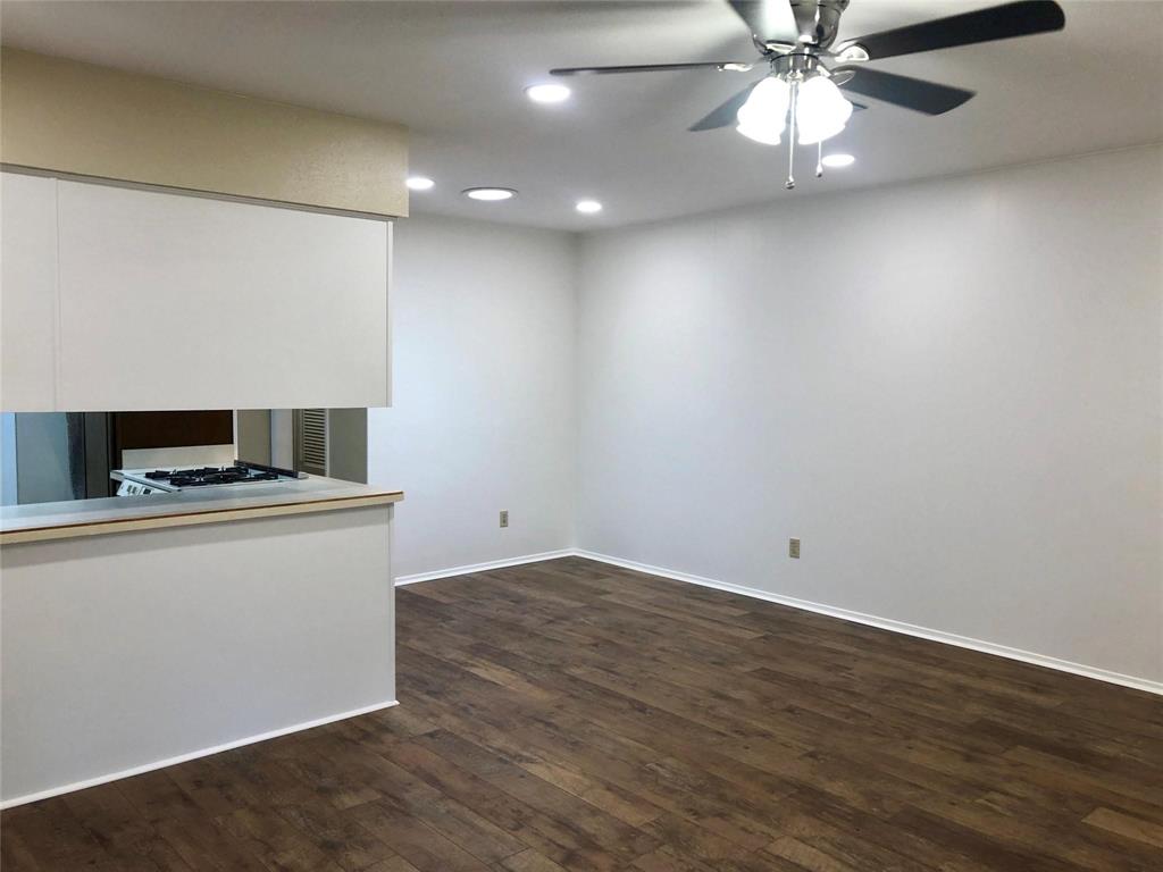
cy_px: 436
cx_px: 582
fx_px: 941
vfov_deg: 49.7
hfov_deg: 63.4
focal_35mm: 28
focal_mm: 3.99
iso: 25
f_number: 1.8
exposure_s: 1/40
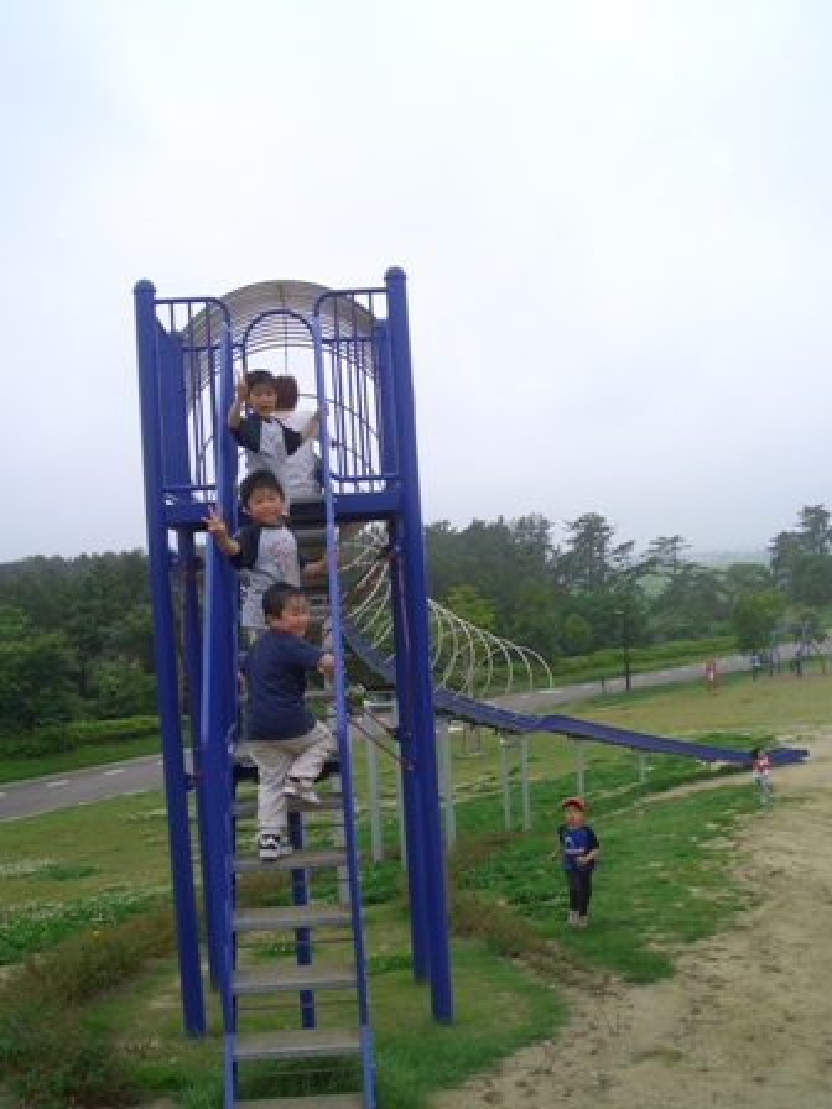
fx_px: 1154
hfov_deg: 39.7
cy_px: 554
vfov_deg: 51.4
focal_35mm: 36
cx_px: 416
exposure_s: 1/160
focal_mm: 4.8
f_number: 4
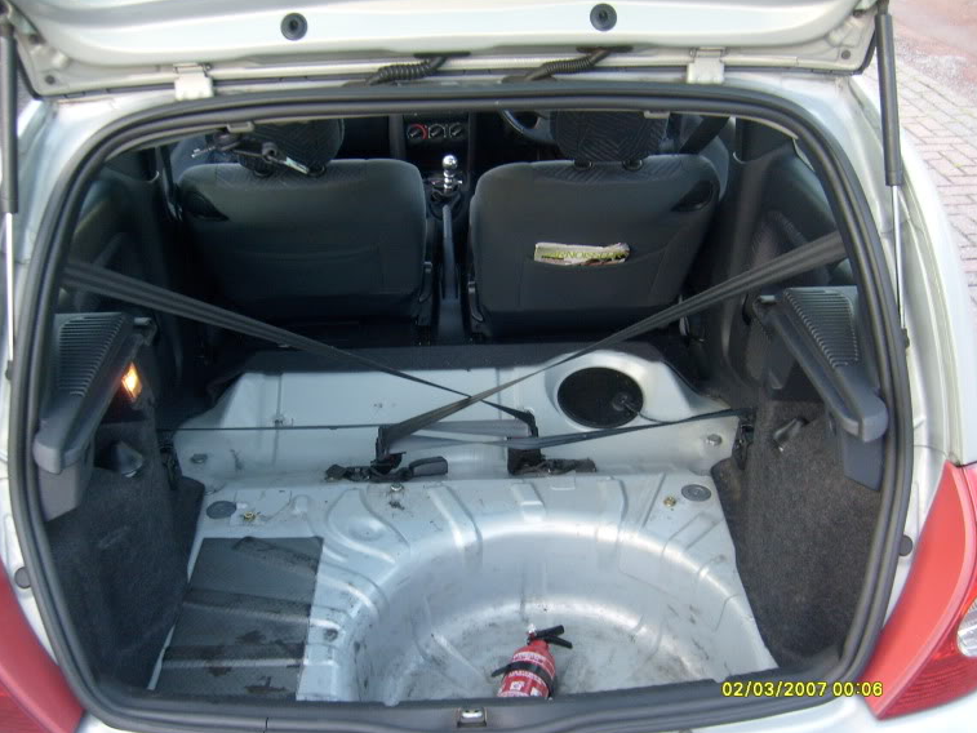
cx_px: 472
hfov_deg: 50.1
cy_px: 382
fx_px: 1044
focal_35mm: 37
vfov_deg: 38.7
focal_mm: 5.8
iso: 80
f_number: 2.8
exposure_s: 1/45
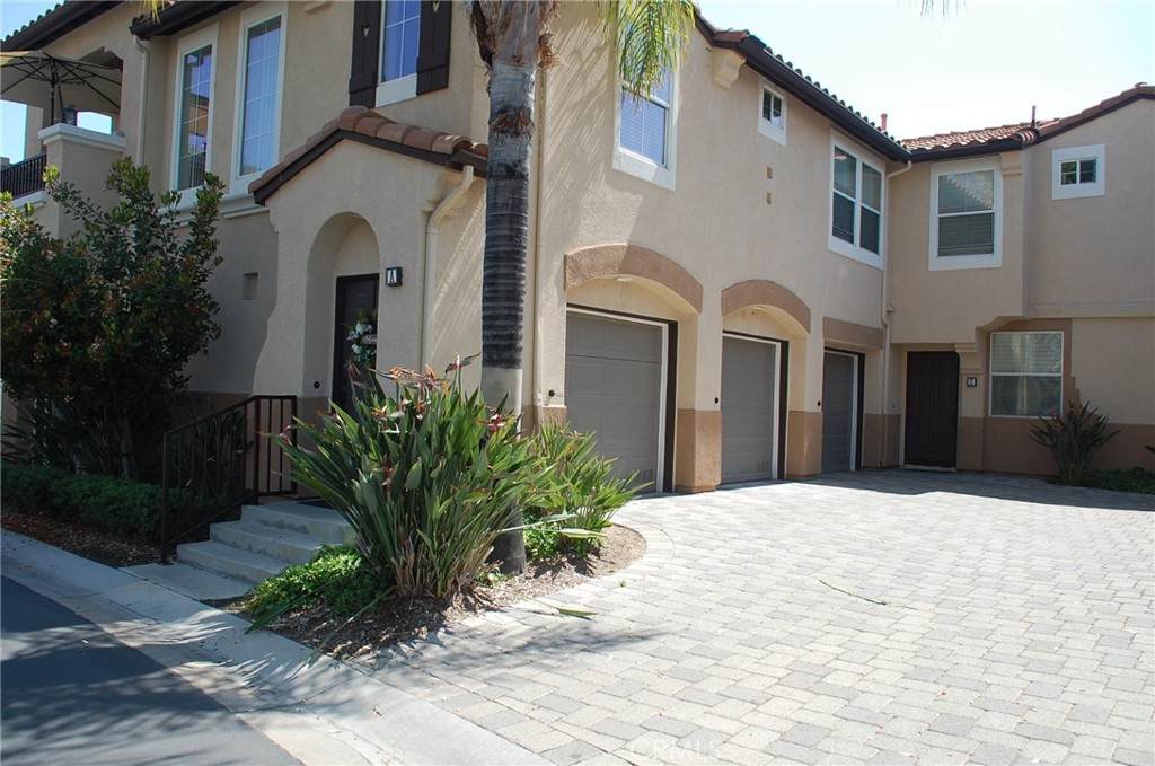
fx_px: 865
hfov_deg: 67.5
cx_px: 578
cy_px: 383
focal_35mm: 27
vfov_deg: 47.8
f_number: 8
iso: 200
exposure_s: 1/200
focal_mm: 18
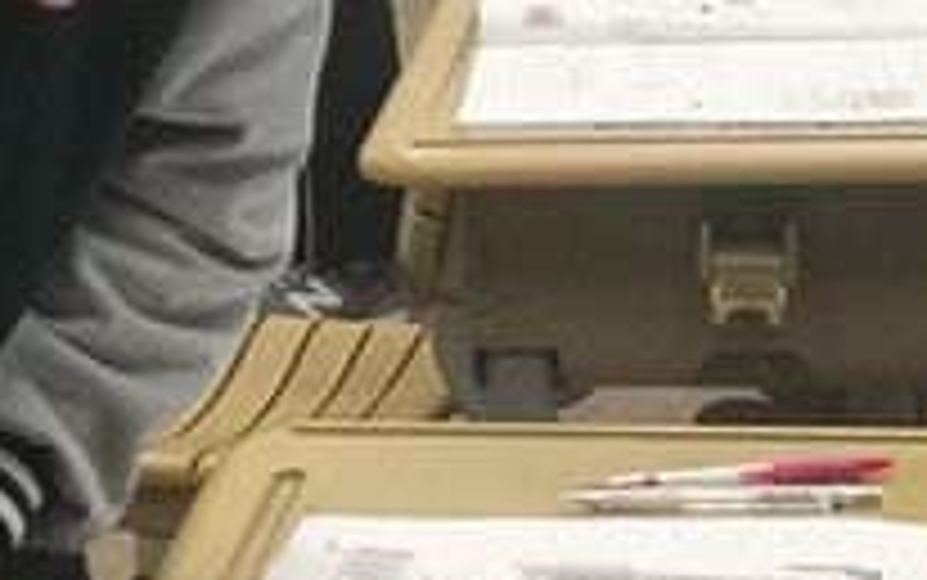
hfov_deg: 9.7
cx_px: 446
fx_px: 5460
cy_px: -126
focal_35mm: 216
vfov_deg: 6.1
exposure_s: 1/50
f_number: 1.8
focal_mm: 4.75
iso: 200
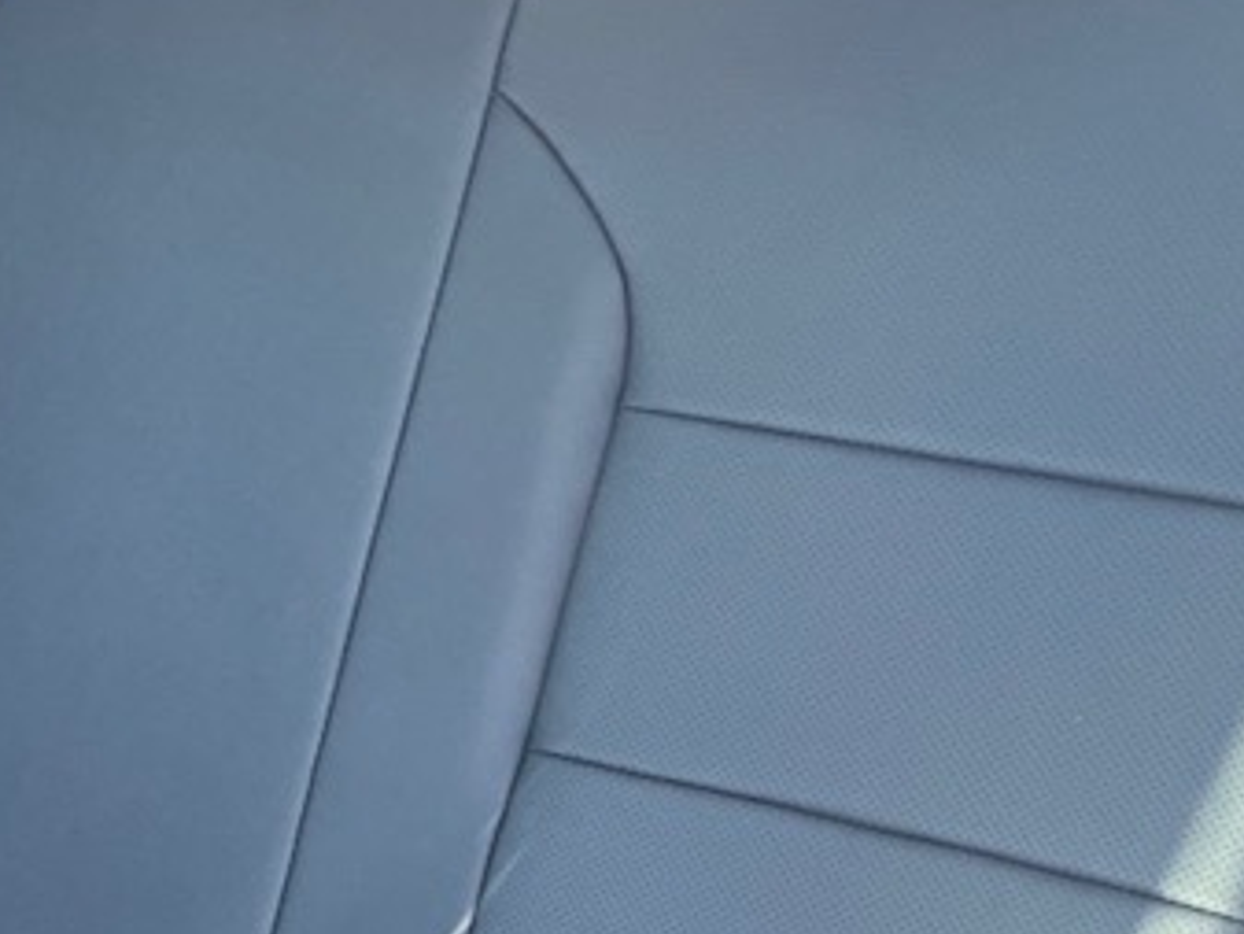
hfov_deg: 23.5
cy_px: 834
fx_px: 2840
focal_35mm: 79
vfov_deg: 18.4
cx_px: -44
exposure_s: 1/60
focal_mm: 4.2
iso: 320
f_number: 1.6
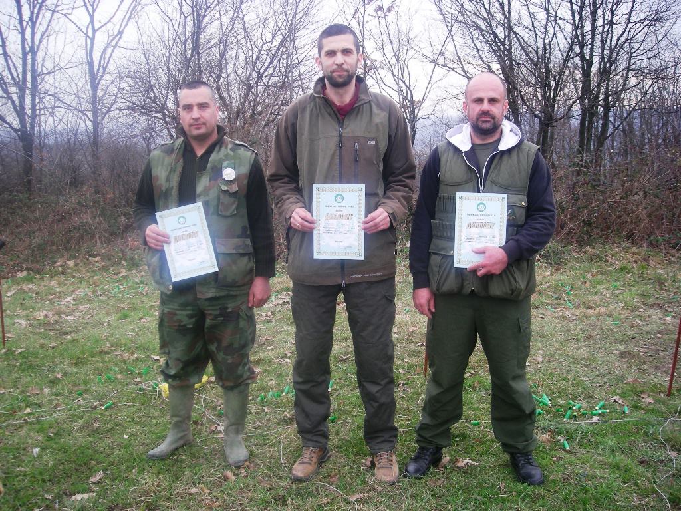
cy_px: 256
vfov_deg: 40.7
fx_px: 689
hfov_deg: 52.6
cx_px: 340
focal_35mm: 35
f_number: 2.8
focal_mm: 5.7
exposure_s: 1/140
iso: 50
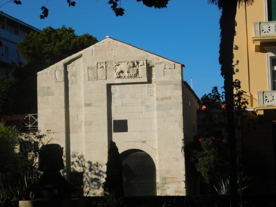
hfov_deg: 22.8
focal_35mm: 86
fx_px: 685
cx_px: 139
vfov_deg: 17.2
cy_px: 108
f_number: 8.8
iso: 125
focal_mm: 14.2
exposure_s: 1/400
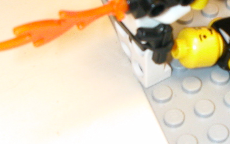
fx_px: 558
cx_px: 176
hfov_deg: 23.0
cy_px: 67
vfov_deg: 14.7
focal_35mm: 89
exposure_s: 1/4.6
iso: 200
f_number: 4.5
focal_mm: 5.6
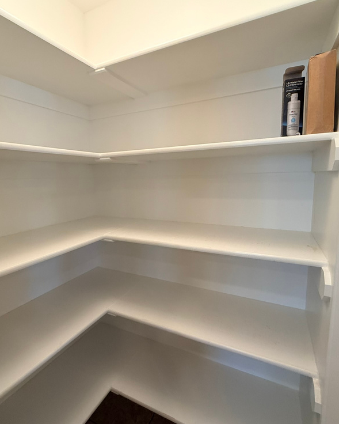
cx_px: 149
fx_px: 238
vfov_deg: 83.3
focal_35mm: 19
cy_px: 208
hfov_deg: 70.6
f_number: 2.2
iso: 250
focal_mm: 2.22
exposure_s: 1/120
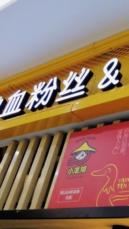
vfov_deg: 48.3
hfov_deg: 25.7
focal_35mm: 42
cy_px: 118
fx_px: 255
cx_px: 151
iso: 200
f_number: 2.2
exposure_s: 1/100
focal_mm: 3.95
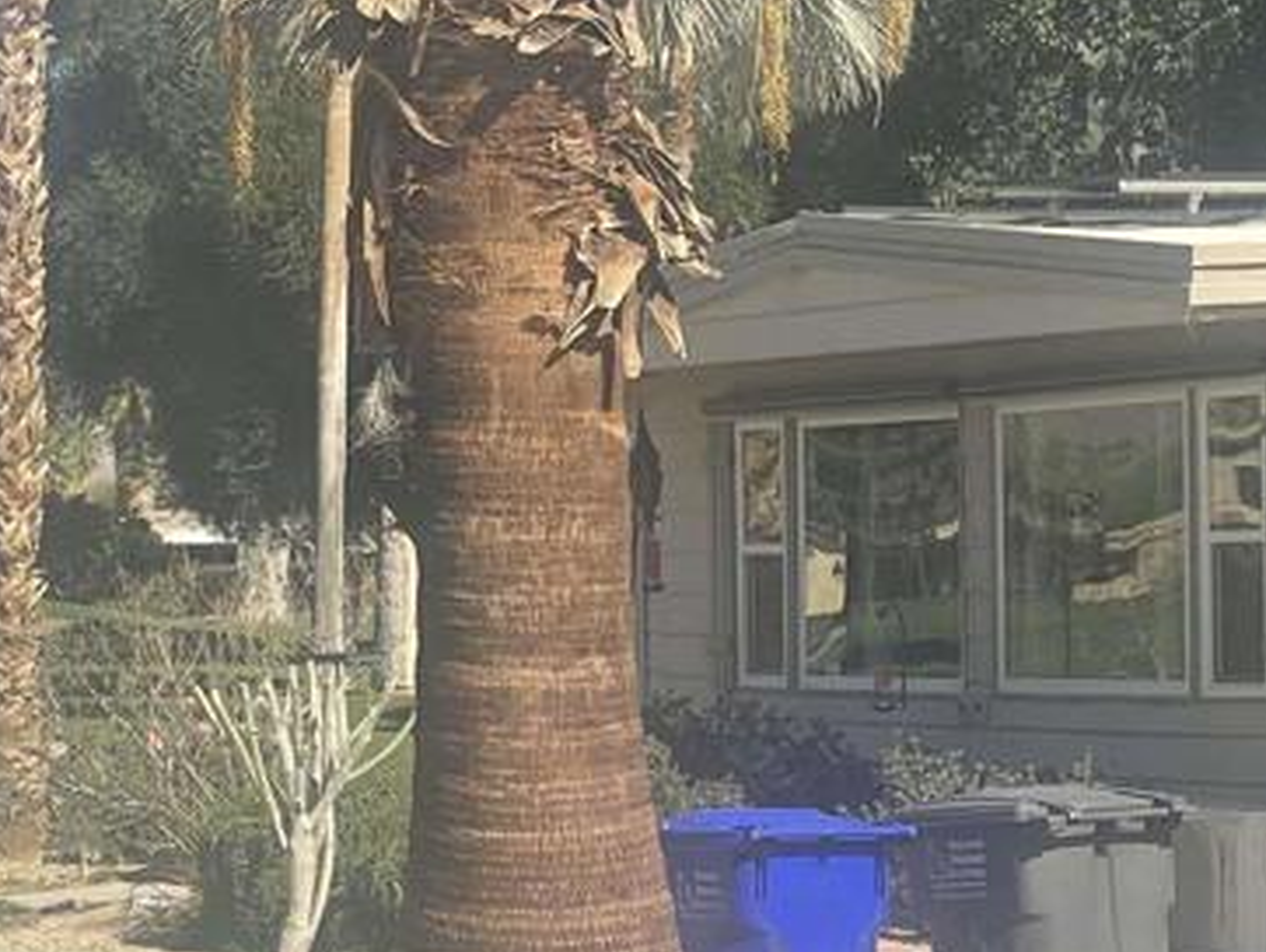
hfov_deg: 10.8
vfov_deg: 8.2
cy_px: 858
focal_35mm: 181
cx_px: -189
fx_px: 6624
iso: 20
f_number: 2.2
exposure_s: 1/1220
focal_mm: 7.5
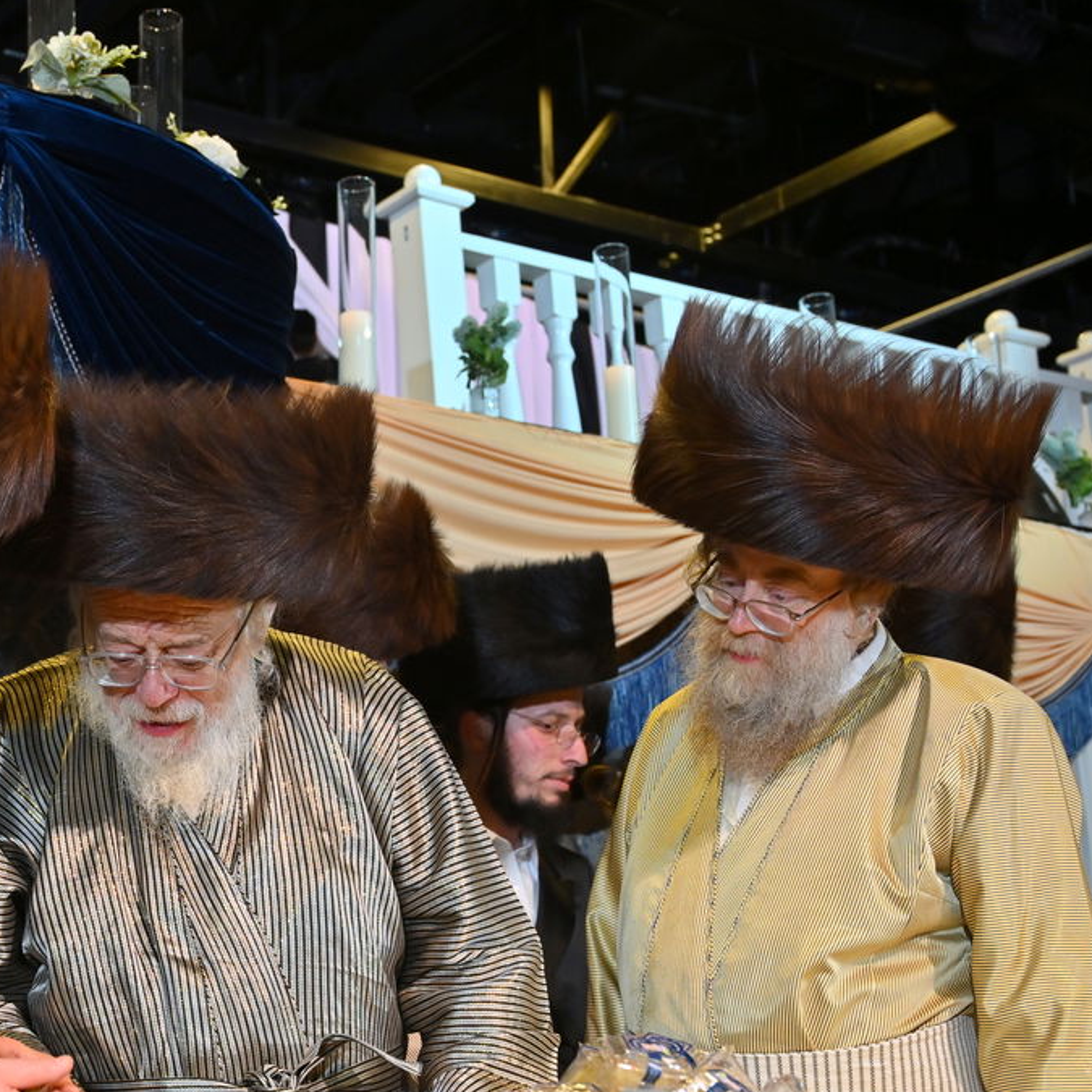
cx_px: 86
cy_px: 698
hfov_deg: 24.9
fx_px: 2391
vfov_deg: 25.6
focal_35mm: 67
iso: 800
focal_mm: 38
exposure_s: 1/200
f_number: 5
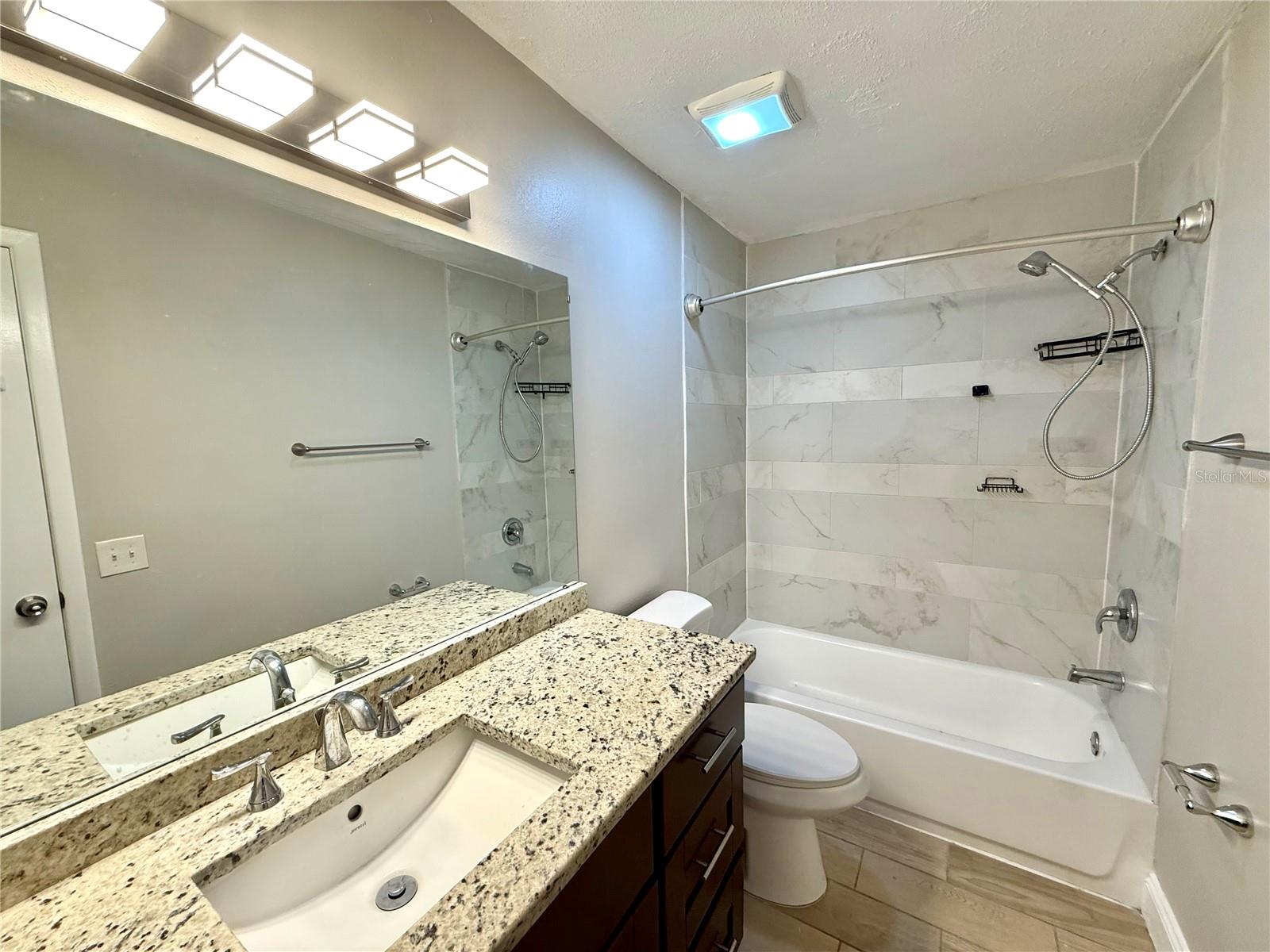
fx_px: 514
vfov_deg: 85.7
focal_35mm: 14
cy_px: 476
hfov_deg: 102.1
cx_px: 635
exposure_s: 1/120
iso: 160
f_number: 2.2
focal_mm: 2.22
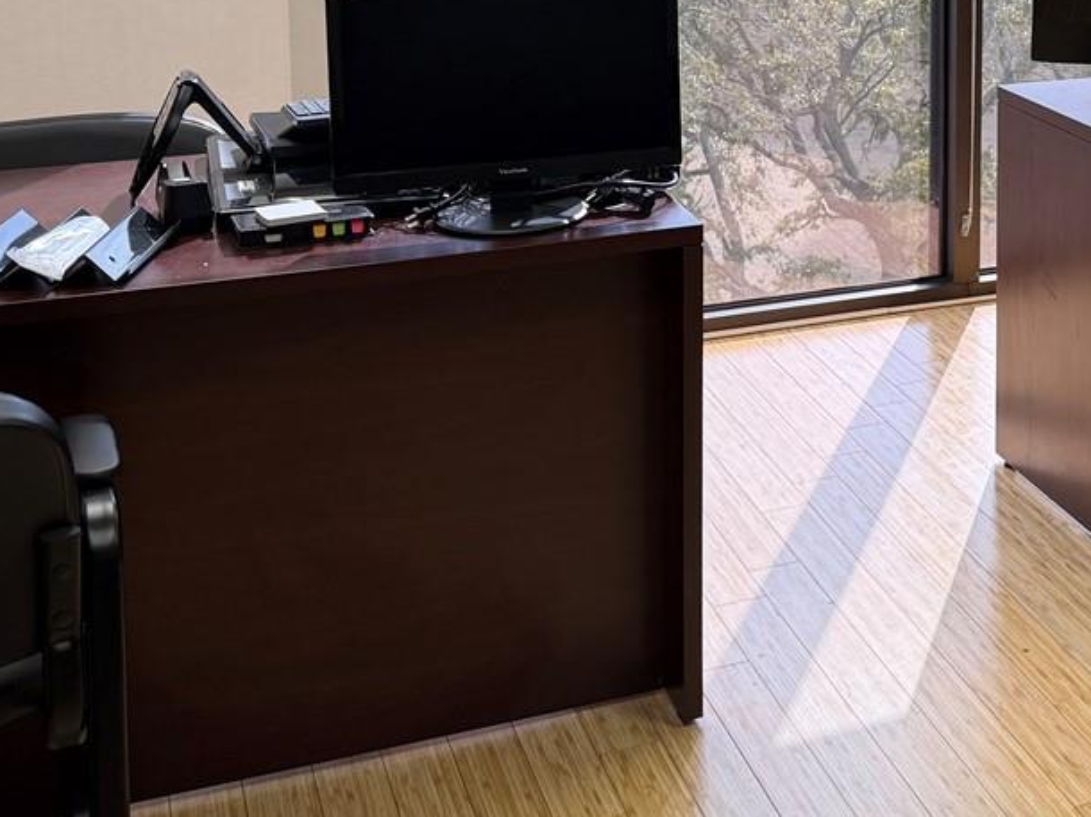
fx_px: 1985
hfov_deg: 28.5
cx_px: 1139
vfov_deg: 22.3
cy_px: -25
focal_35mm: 63
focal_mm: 6.76
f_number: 1.78
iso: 125
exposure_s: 1/120
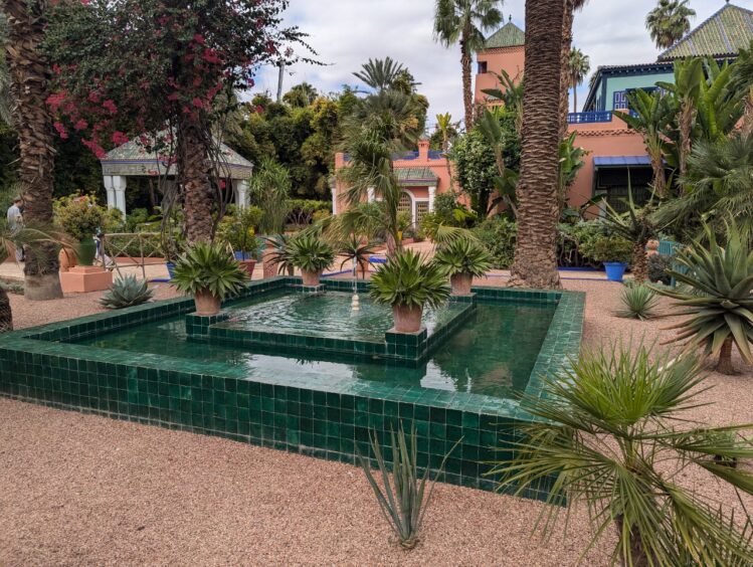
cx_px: 376
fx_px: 523
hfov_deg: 71.5
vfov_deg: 56.9
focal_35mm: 24
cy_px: 284
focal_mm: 6.81
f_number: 1.85
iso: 44
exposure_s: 1/1795
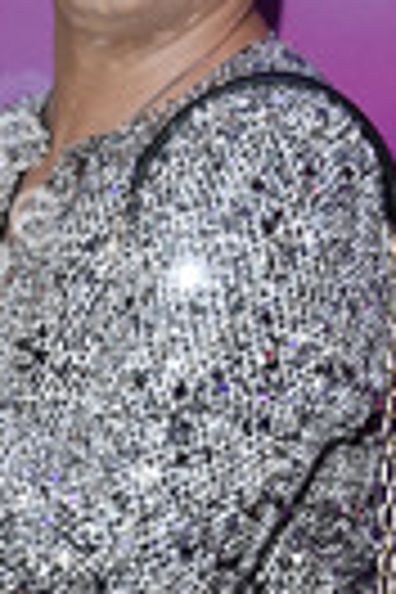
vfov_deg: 13.0
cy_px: 446
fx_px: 2607
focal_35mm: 158
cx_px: -40
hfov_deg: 8.6
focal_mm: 52
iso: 500
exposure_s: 1/250
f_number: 5.6
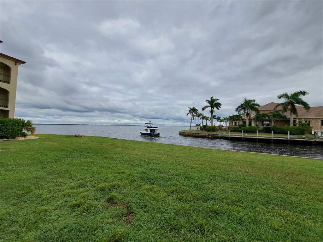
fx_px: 121
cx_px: 162
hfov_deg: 106.2
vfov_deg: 89.9
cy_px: 121
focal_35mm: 13
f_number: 2.2
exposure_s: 1/1088
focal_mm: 1.74
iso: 50
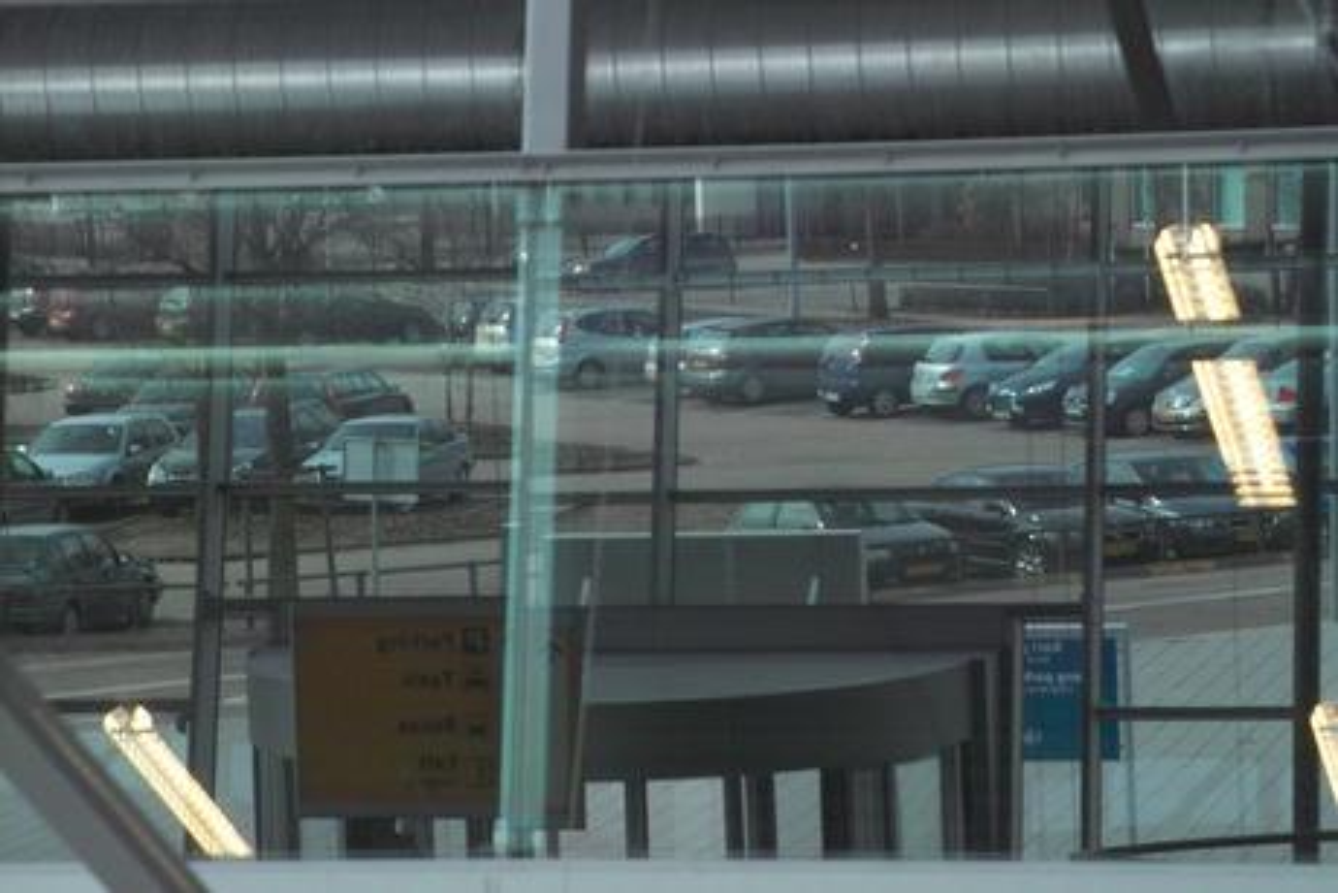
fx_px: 5167
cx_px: 669
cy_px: 446
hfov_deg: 14.8
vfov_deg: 9.9
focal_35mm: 139
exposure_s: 1/90
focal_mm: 82
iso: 400
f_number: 6.7
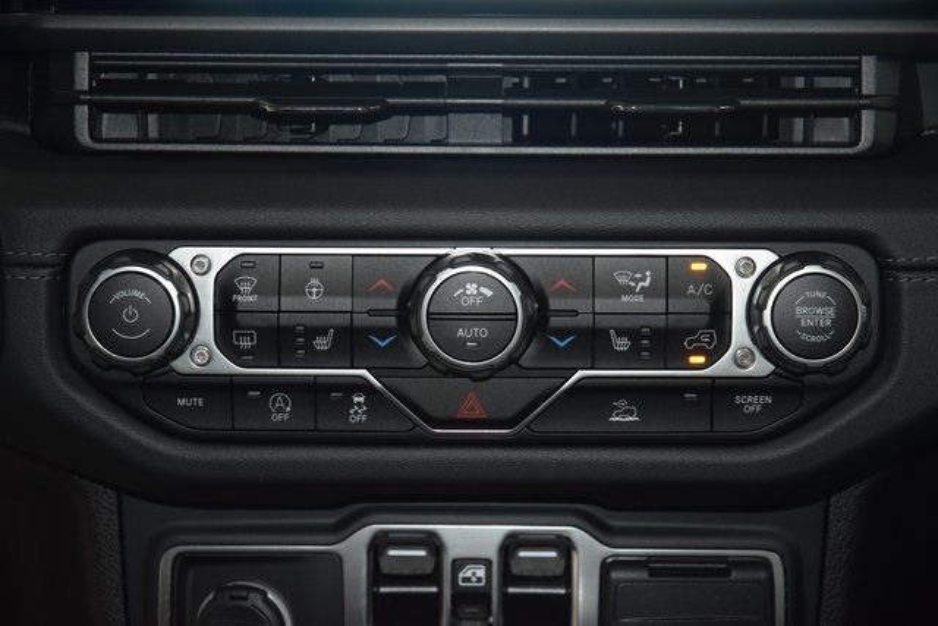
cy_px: 313
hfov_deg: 19.5
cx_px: 469
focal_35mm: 105
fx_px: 2736
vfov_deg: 13.0
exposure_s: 1/60
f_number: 4.5
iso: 1600
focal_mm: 70
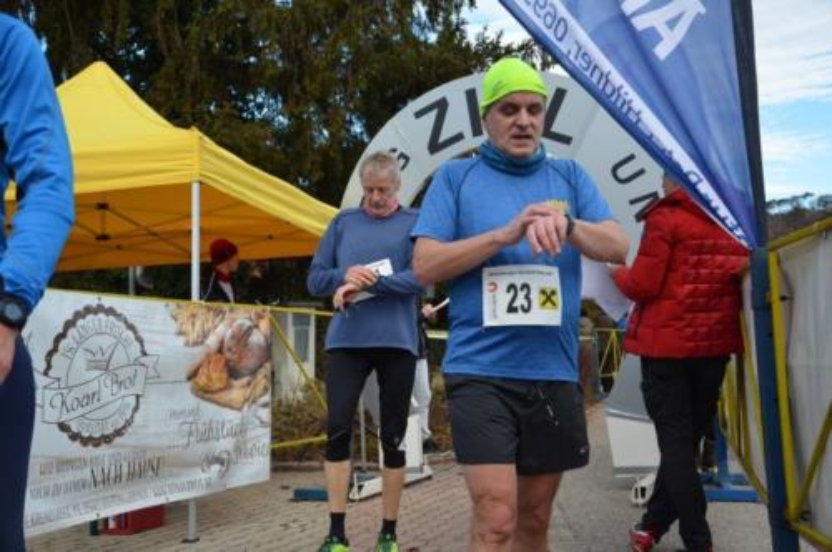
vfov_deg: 34.1
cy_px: 276
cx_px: 416
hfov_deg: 49.6
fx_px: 900
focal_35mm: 39
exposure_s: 1/1000
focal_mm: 26
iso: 500
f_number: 4
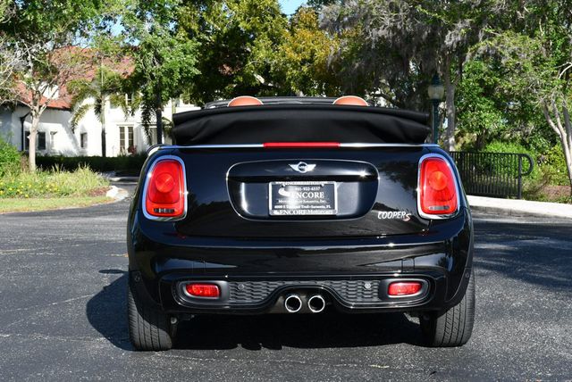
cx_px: 286
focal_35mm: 60
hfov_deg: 33.4
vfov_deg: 22.7
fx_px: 954
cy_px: 191
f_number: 8
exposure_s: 1/250
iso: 180
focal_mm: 30
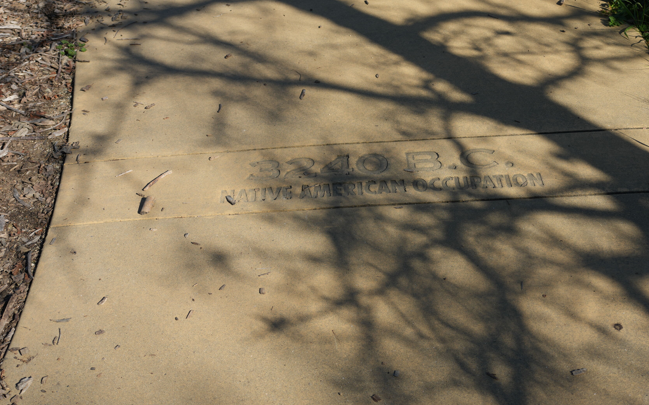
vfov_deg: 26.3
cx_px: 390
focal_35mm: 49
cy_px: 177
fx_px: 867
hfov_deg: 40.9
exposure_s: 1/500
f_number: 5.6
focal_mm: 37
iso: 100
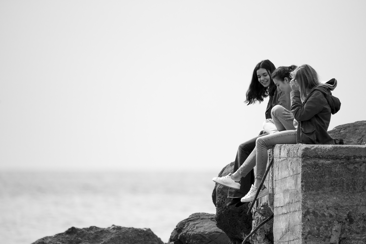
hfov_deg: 3.4
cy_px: 122
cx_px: 183
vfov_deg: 2.3
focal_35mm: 600
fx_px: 6102
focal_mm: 600
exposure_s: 1/2500
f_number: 8
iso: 800
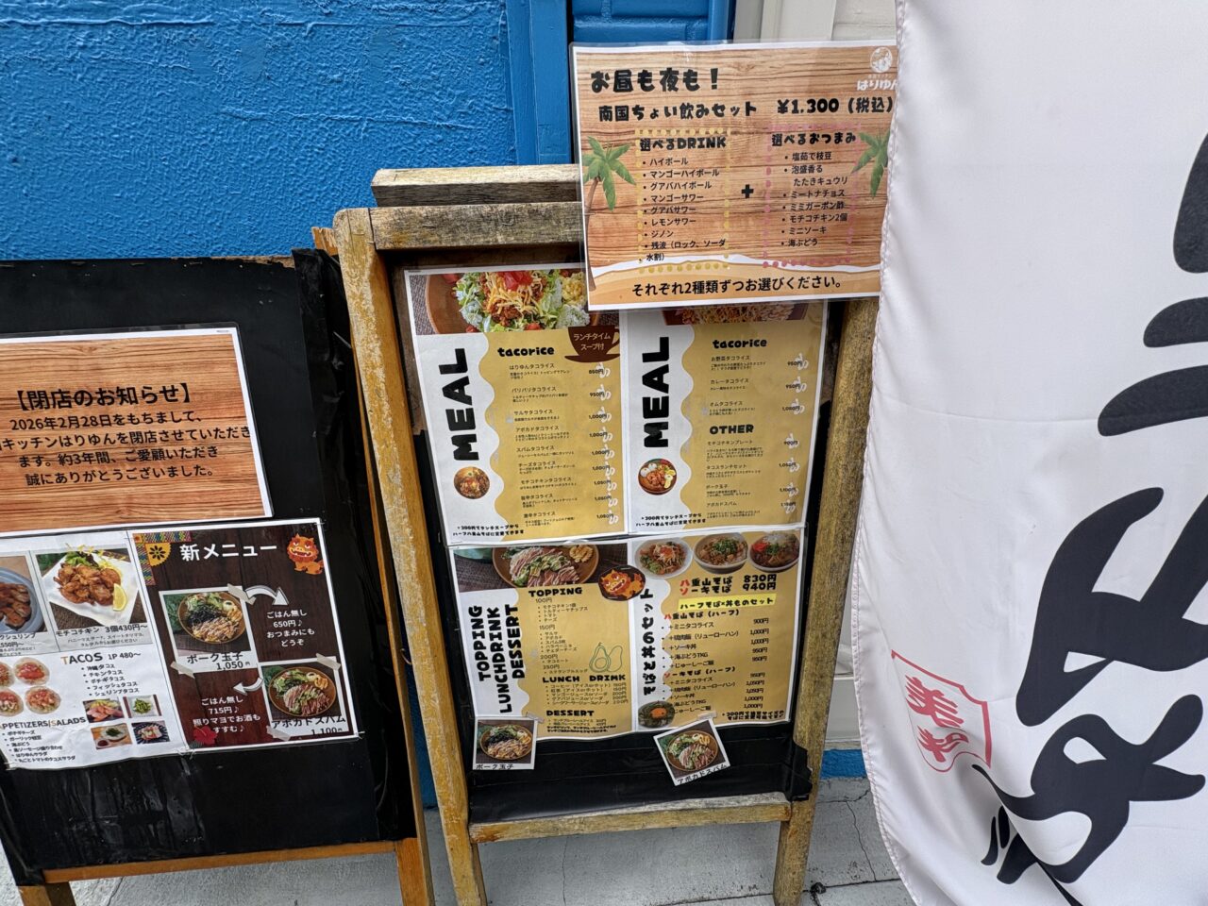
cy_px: 453
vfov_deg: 85.7
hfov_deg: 102.1
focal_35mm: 14
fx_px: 489
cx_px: 604
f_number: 2.2
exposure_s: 1/476
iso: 40
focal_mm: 2.22
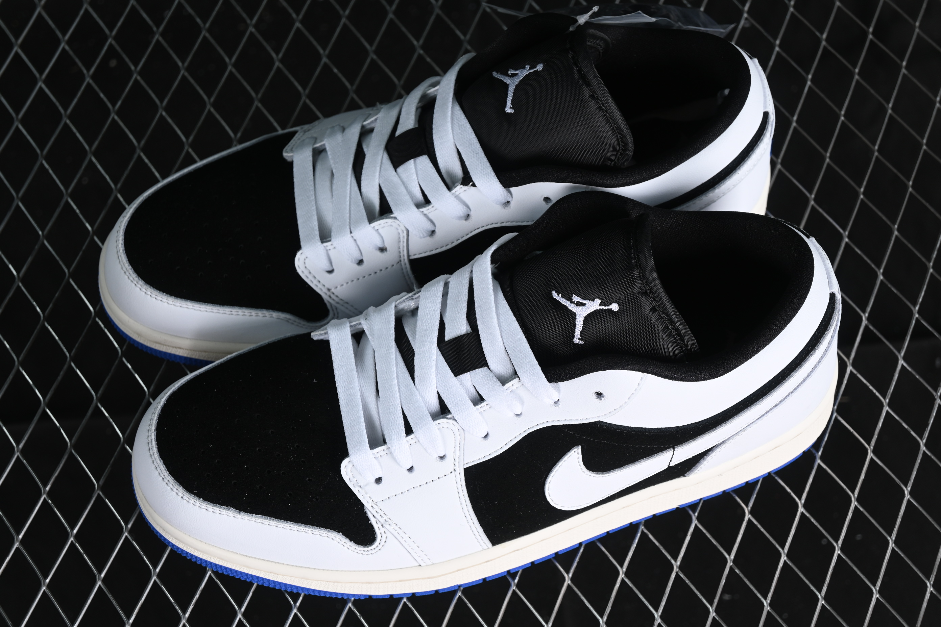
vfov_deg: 18.2
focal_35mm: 75
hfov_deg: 27.0
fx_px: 1960
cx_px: 470
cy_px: 314
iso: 160
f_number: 6.3
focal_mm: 50
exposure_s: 1/50
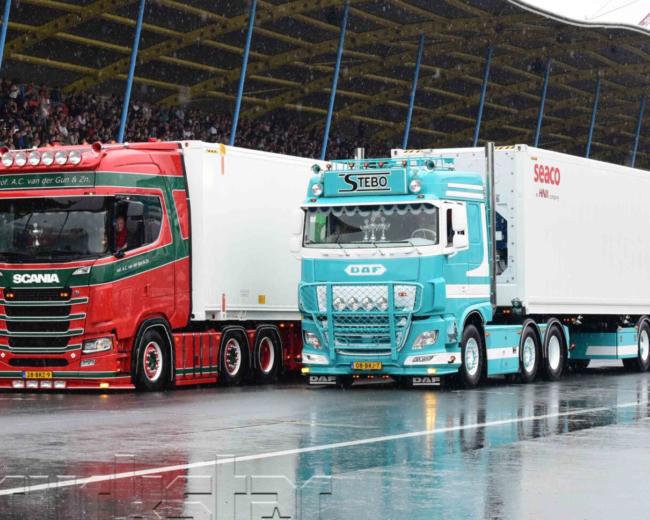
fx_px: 2520
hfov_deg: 14.6
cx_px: 145
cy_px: 184
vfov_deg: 11.8
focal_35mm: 131
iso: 1250
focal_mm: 66
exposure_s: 1/400
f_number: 8
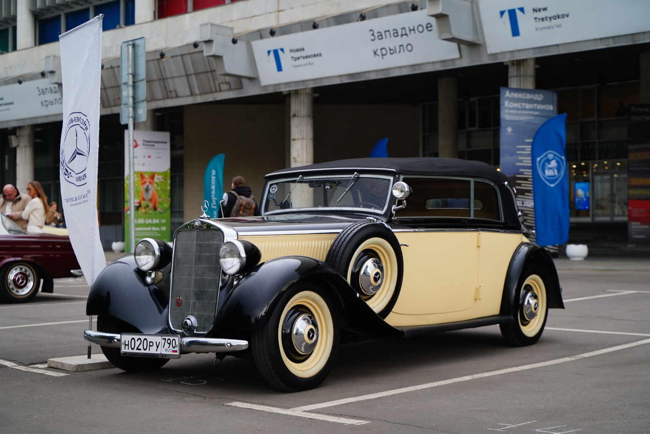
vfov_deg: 24.7
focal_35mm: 55
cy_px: 217
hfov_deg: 36.2
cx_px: 325
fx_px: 994
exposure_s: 1/250
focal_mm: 55
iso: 400
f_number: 4
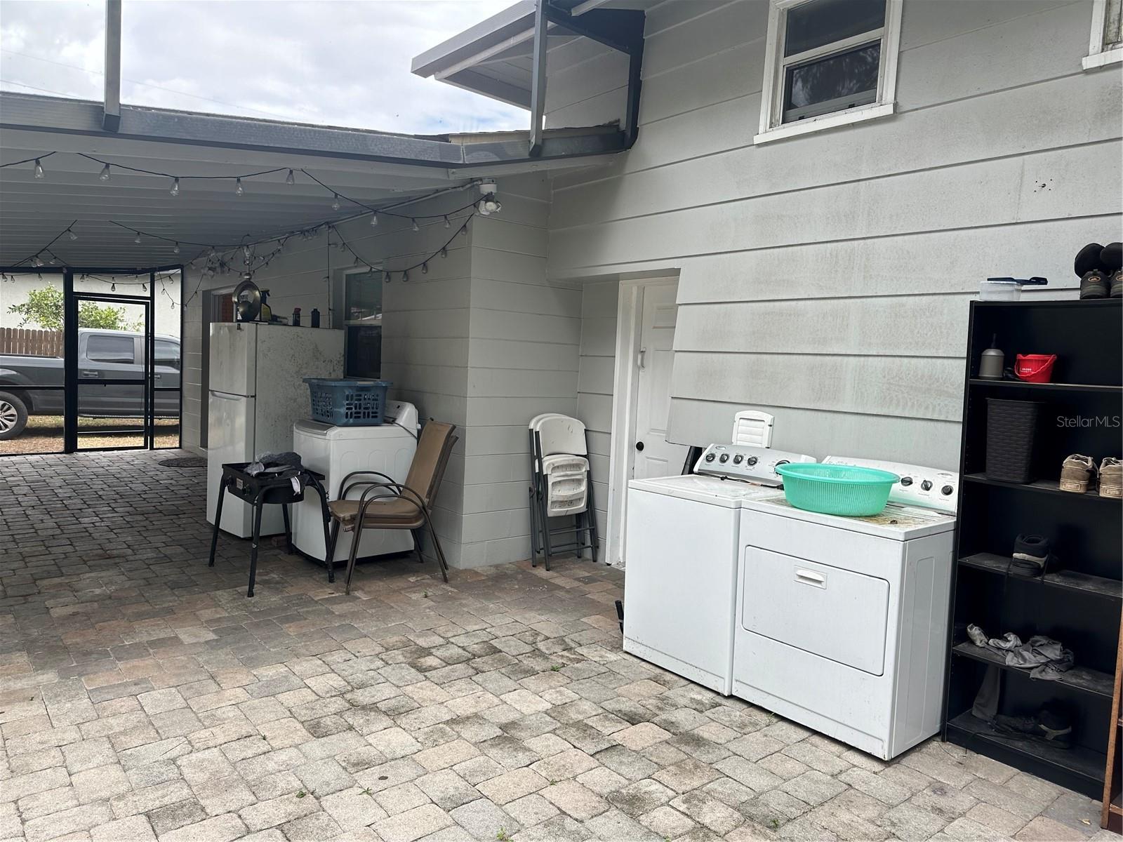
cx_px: 562
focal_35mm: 24
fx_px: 779
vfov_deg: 56.8
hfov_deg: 71.6
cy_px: 421
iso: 80
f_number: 1.78
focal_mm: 6.86
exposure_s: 1/549
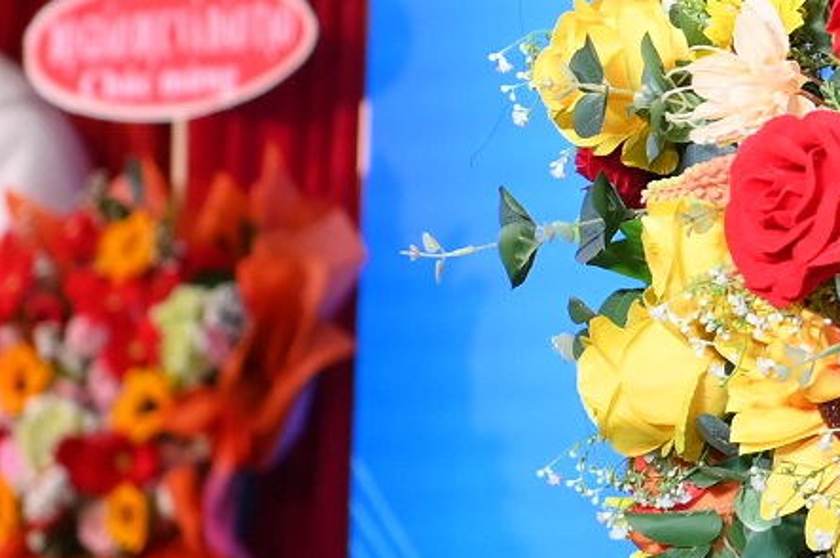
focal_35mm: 339
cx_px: 1413
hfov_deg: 6.0
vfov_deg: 4.0
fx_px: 7898
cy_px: -21
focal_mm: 62
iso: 1000
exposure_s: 1/200
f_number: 6.3
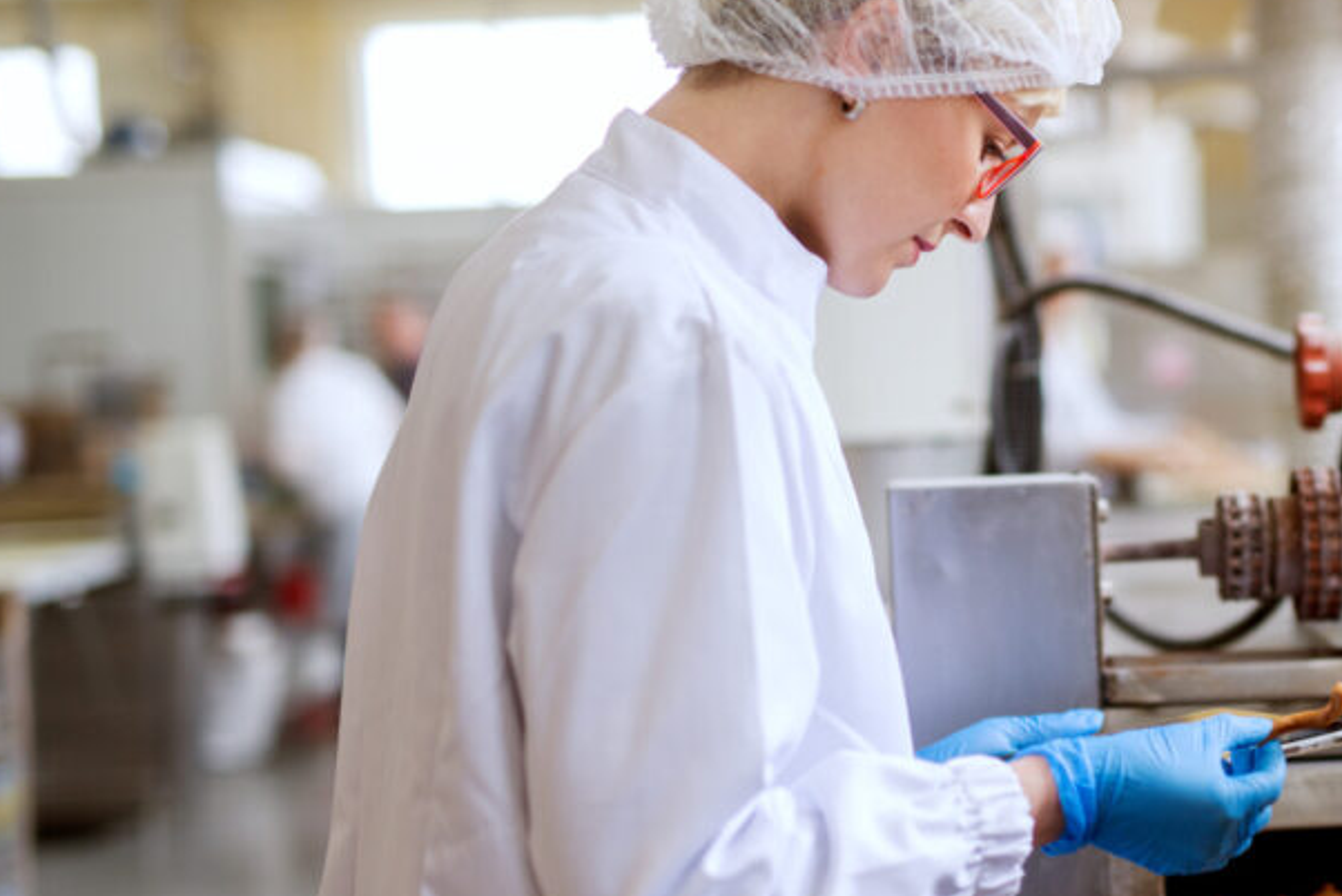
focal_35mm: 85
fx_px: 3170
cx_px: 1112
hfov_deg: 23.5
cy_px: 549
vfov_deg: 16.1
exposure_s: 1/500
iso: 500
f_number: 1.8
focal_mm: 50
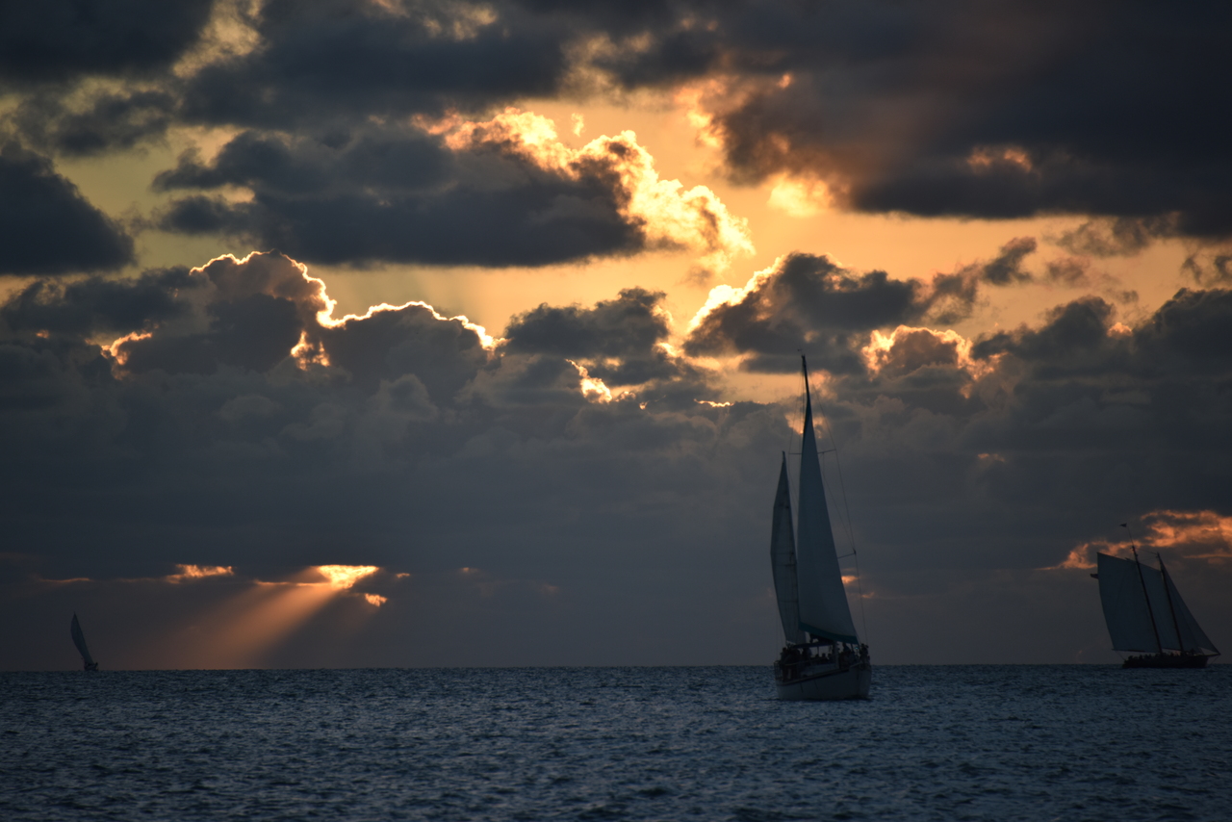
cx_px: 616
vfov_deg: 4.6
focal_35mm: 300
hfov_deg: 6.9
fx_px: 10268
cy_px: 411
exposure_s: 1/640
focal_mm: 300
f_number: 5.6
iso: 220
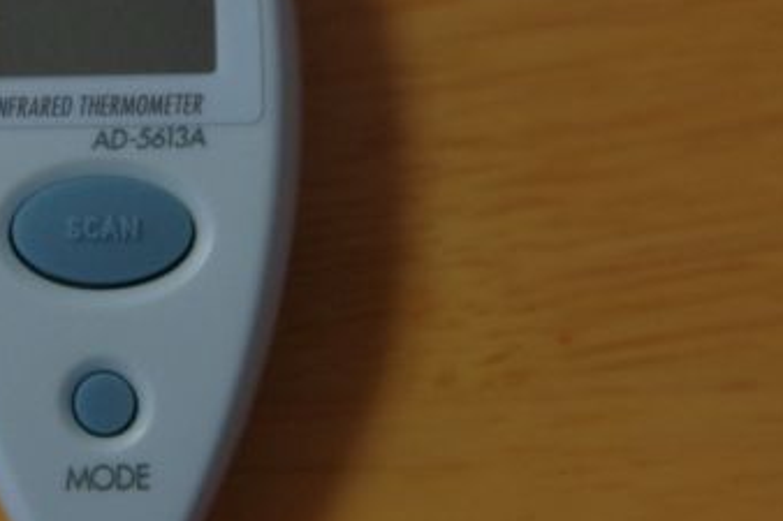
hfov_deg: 10.3
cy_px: 178
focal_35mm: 199
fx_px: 4326
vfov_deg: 6.9
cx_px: 118
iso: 1600
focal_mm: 75
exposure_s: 1/125
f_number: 3.5
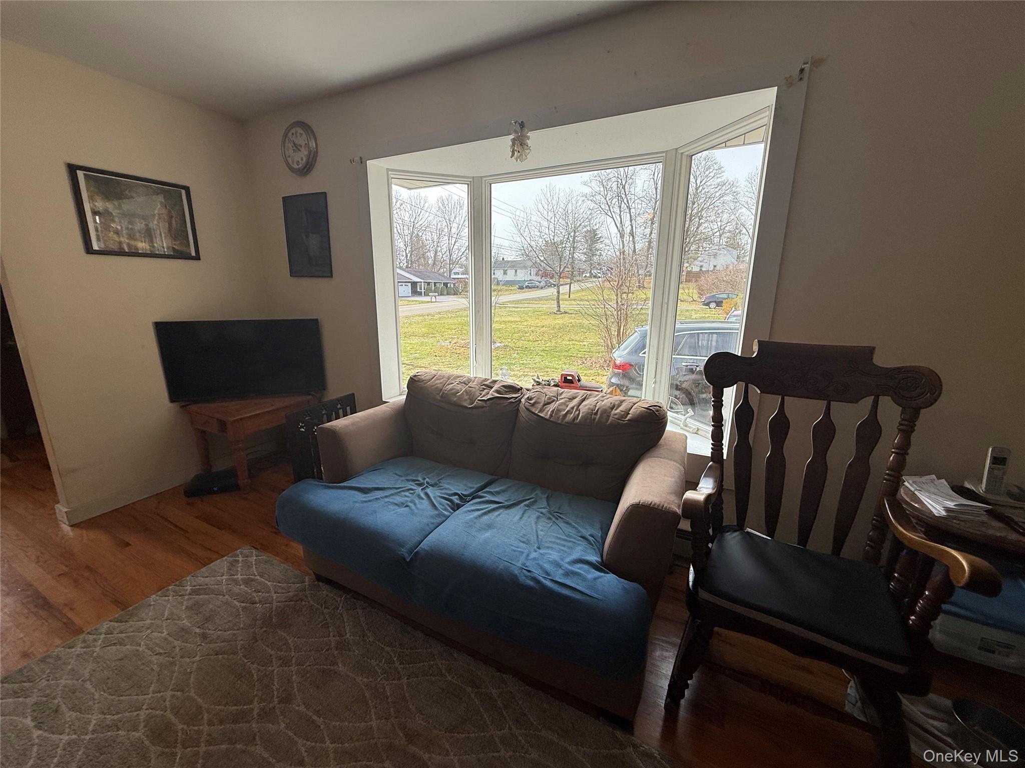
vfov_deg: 85.7
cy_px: 384
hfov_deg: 102.1
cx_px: 512
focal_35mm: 14
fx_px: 415
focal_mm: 2.22
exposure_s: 1/355
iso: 50
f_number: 2.2
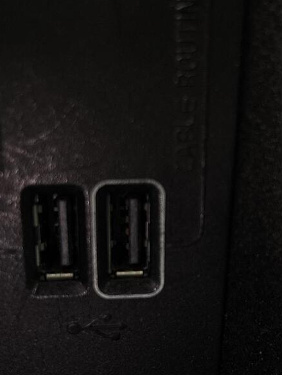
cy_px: 213
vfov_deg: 30.2
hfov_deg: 22.8
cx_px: 191
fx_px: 695
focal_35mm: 64
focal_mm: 5.96
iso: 1000
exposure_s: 1/17
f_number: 1.6
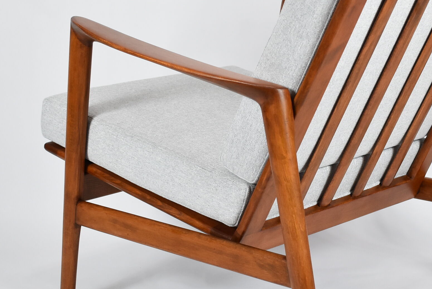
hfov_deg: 23.3
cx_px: 292
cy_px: 150
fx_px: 1045
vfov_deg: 15.7
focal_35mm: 87
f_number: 4.2
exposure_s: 1/125
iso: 1000
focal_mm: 30
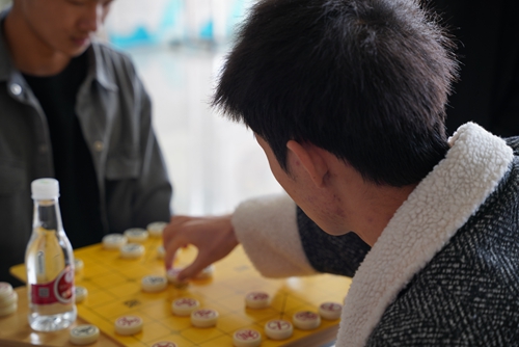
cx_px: 260
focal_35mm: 64
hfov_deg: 31.5
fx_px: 919
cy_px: 174
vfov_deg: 21.4
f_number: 4
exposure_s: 1/80
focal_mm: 63.7
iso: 320
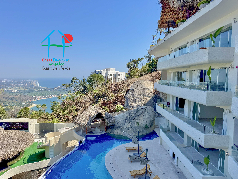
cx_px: 119
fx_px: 165
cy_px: 90
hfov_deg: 71.6
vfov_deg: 56.8
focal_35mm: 24
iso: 80
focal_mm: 6.76
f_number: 1.78
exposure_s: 1/4608
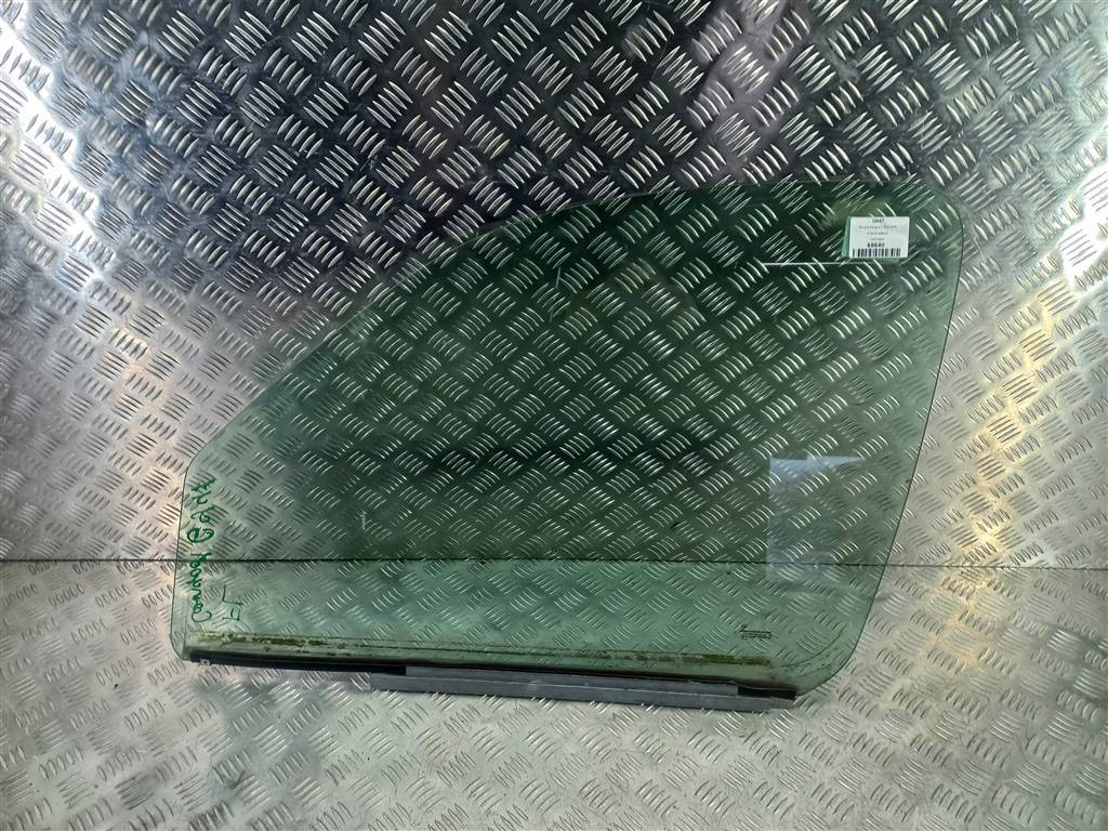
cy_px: 416
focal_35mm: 25
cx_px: 554
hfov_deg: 69.4
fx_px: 800
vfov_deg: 54.9
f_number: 1.8
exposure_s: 1/50
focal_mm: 4.6
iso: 50
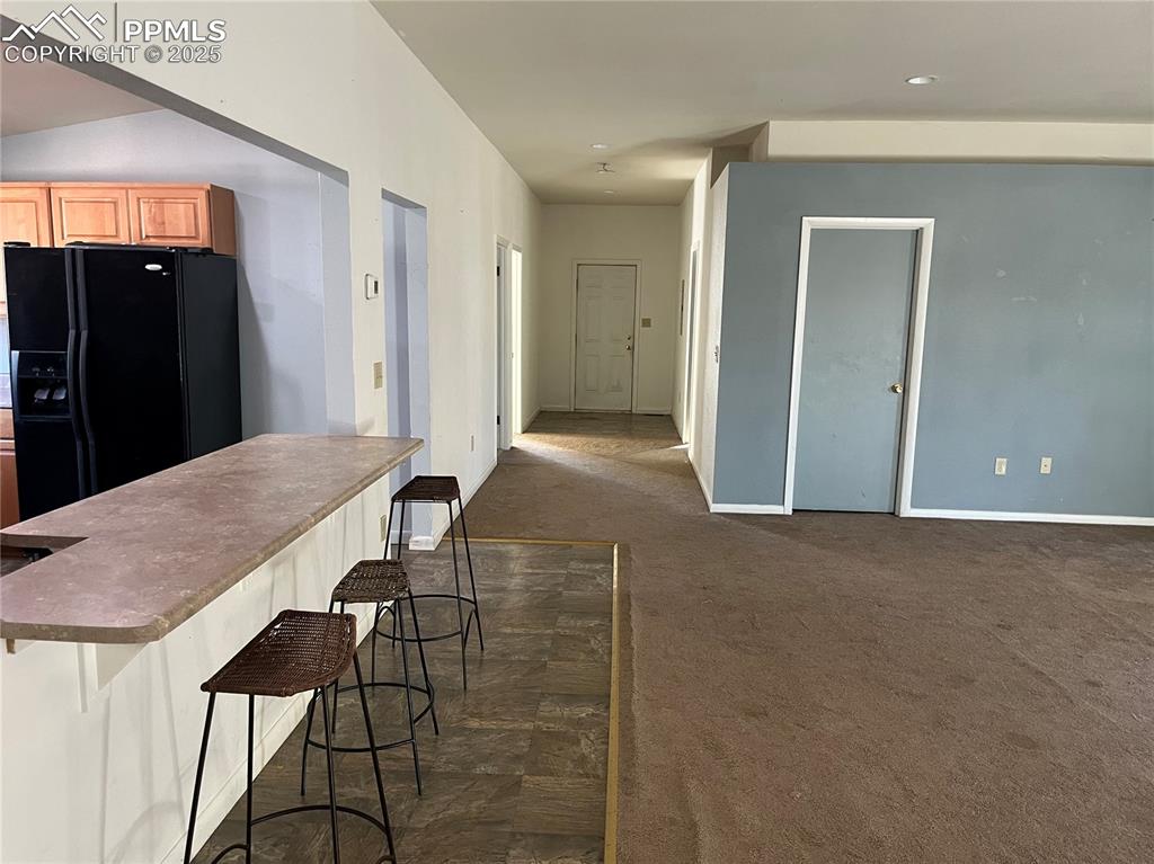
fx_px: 866
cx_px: 577
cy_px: 432
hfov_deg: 67.3
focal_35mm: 26
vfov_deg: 53.0
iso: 200
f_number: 1.6
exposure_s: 1/60
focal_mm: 5.1
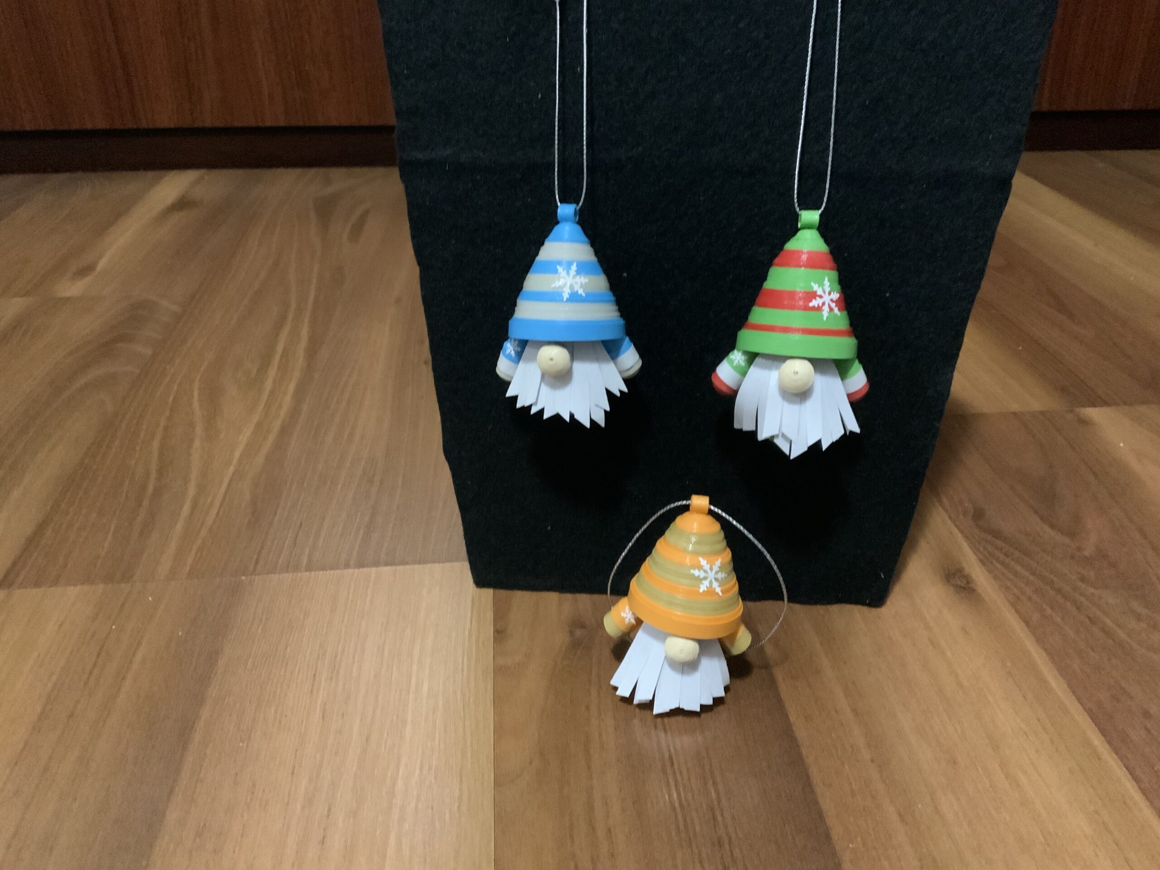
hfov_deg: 61.7
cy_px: 435
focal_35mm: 29
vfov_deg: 48.2
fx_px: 972
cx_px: 580
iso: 500
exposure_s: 1/24
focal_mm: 3
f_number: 1.8
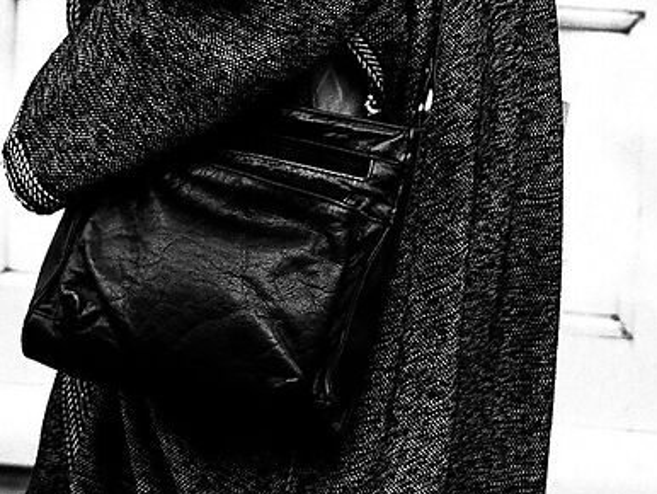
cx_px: -123
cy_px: -73
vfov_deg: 4.0
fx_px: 7084
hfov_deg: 5.3
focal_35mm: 373
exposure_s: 1/800
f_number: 2
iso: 200
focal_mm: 30
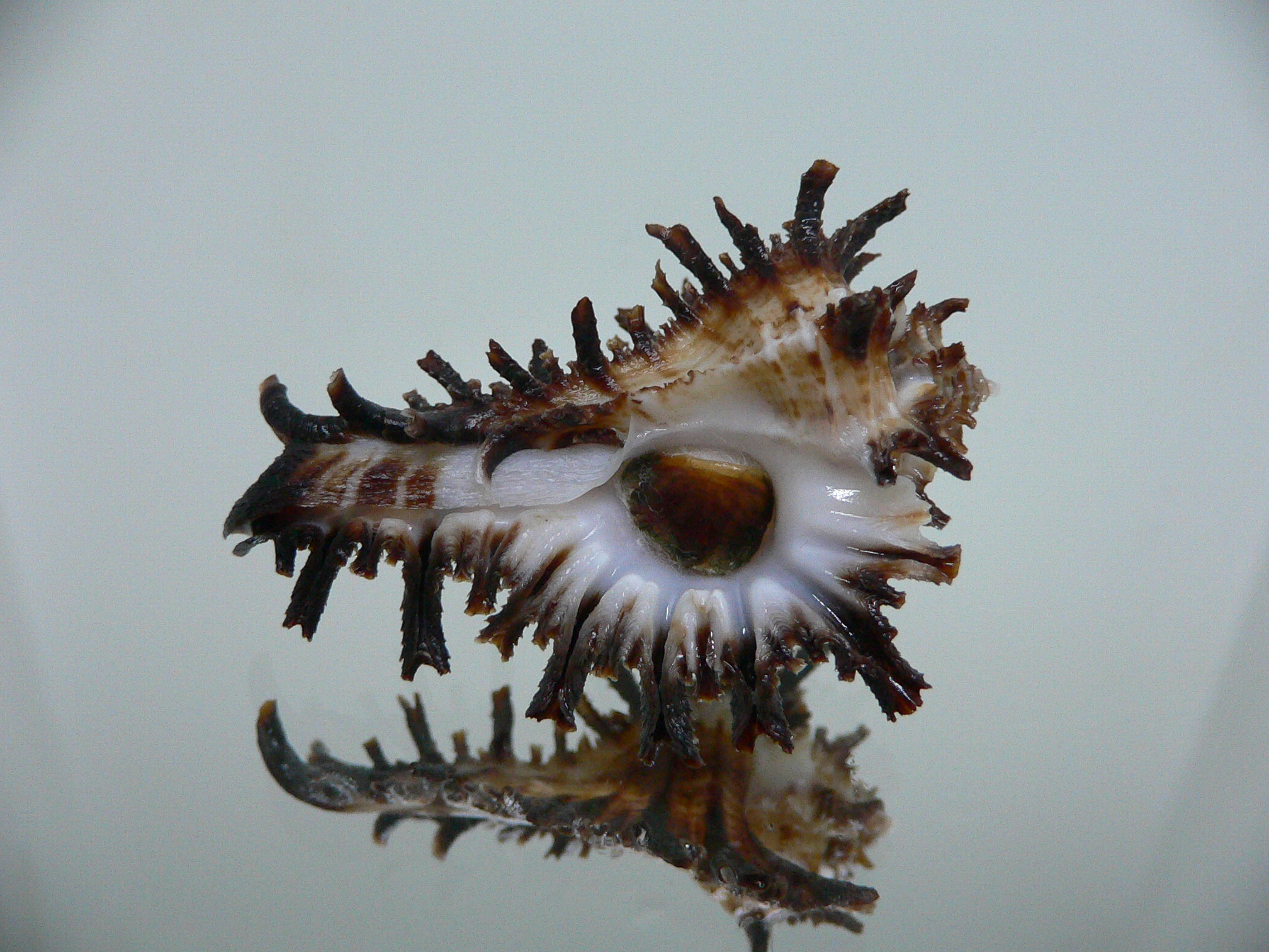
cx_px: 634
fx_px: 1283
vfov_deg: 40.7
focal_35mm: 35
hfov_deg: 52.6
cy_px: 476
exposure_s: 1/50
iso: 200
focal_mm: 4.6
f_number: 2.8
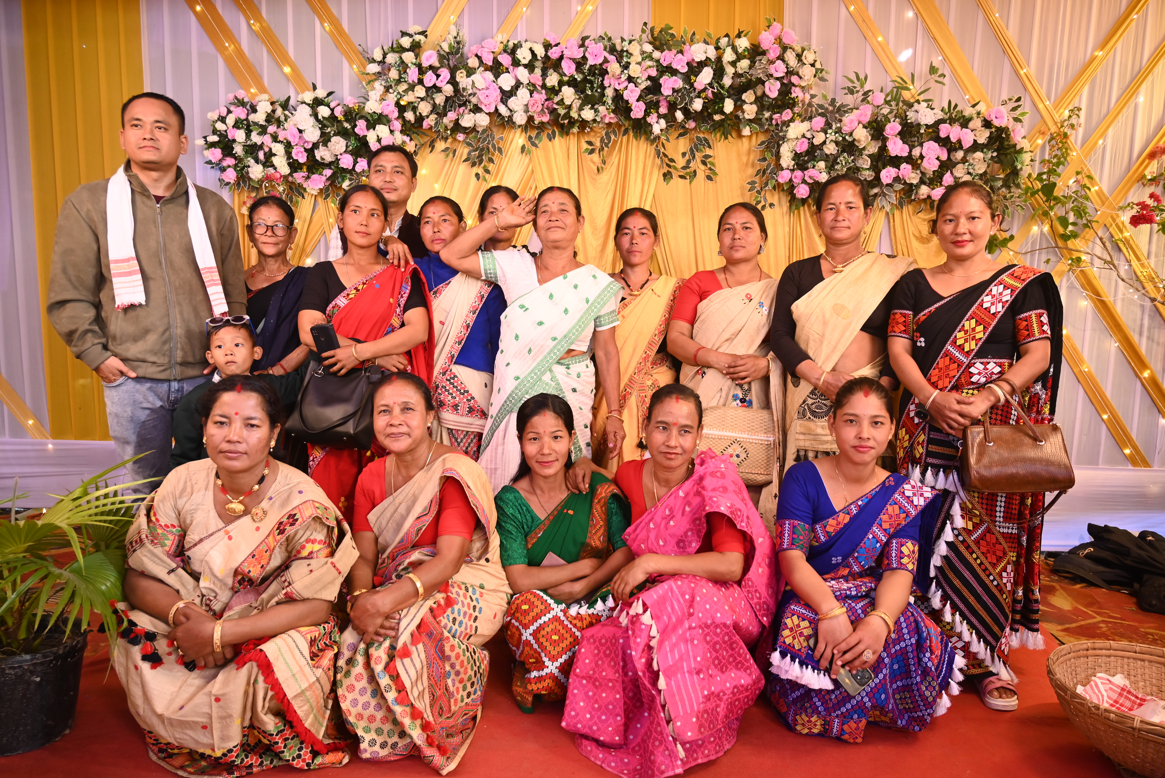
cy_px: 389
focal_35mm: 24
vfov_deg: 53.2
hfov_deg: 73.7
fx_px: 777
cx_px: 582
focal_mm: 24
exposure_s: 1/100
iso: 1250
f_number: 4
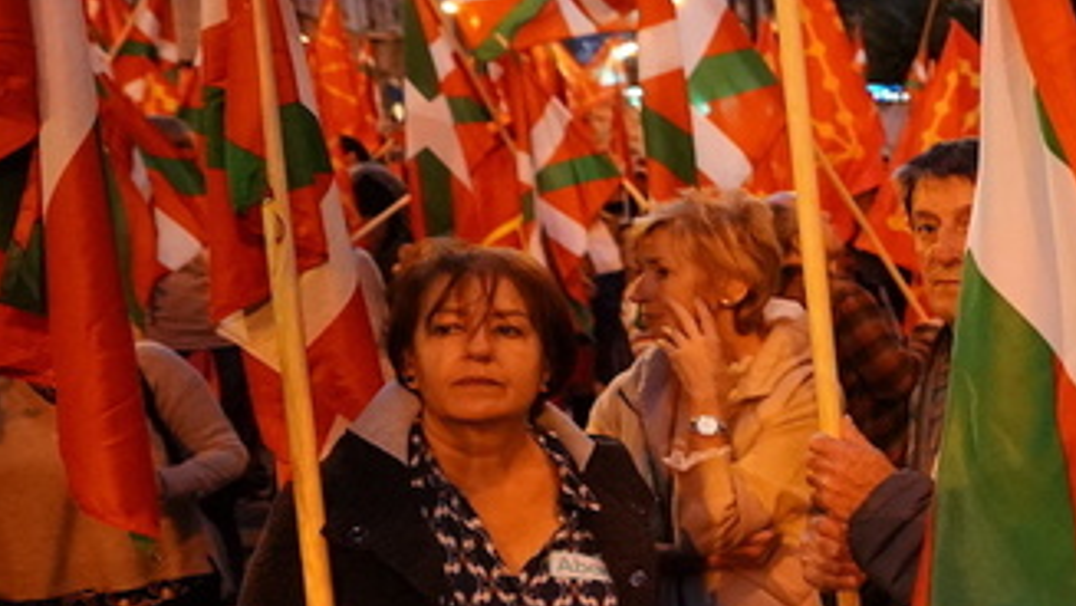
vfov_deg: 24.9
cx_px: 1431
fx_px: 1370
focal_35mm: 48
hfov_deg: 31.7
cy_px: 366
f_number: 2.8
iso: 5000
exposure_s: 1/160
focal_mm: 16
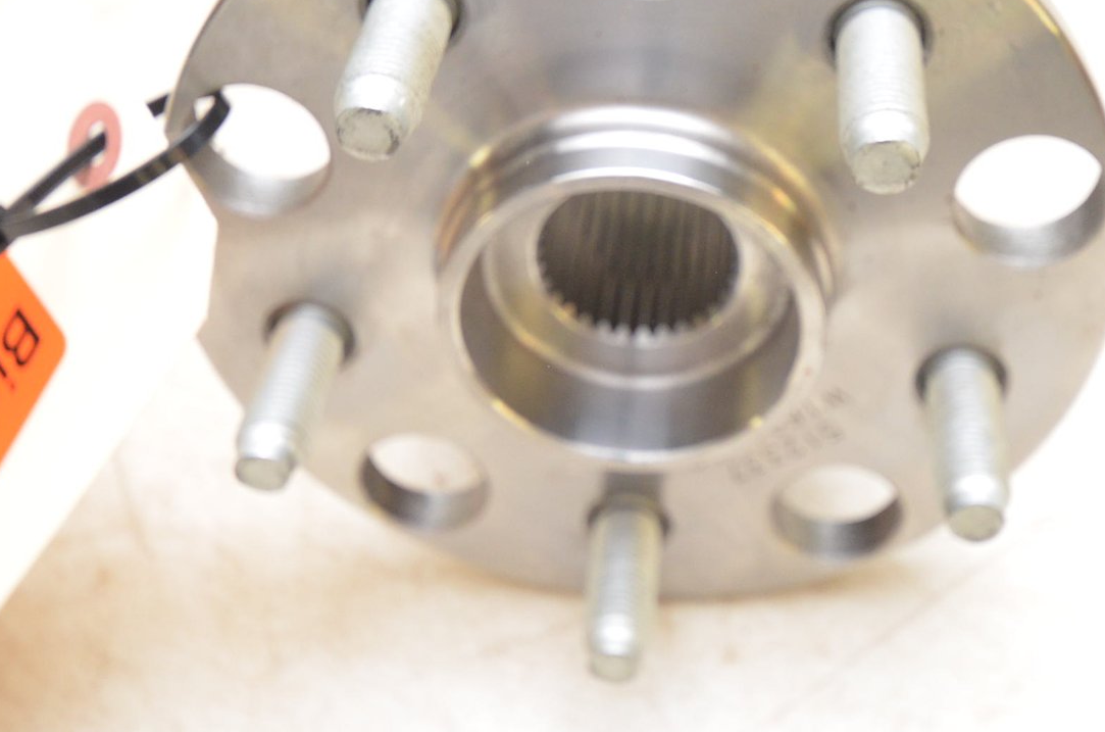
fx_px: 1746
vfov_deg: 23.6
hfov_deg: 35.0
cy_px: 241
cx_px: 656
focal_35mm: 57
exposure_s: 1/60
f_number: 4.5
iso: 2000
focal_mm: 24
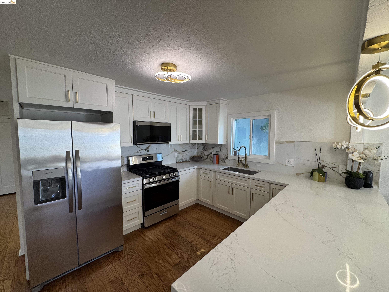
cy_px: 146
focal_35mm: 14
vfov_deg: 85.7
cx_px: 194
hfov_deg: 102.1
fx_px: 157
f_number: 2.2
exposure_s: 1/120
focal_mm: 2.22
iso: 125
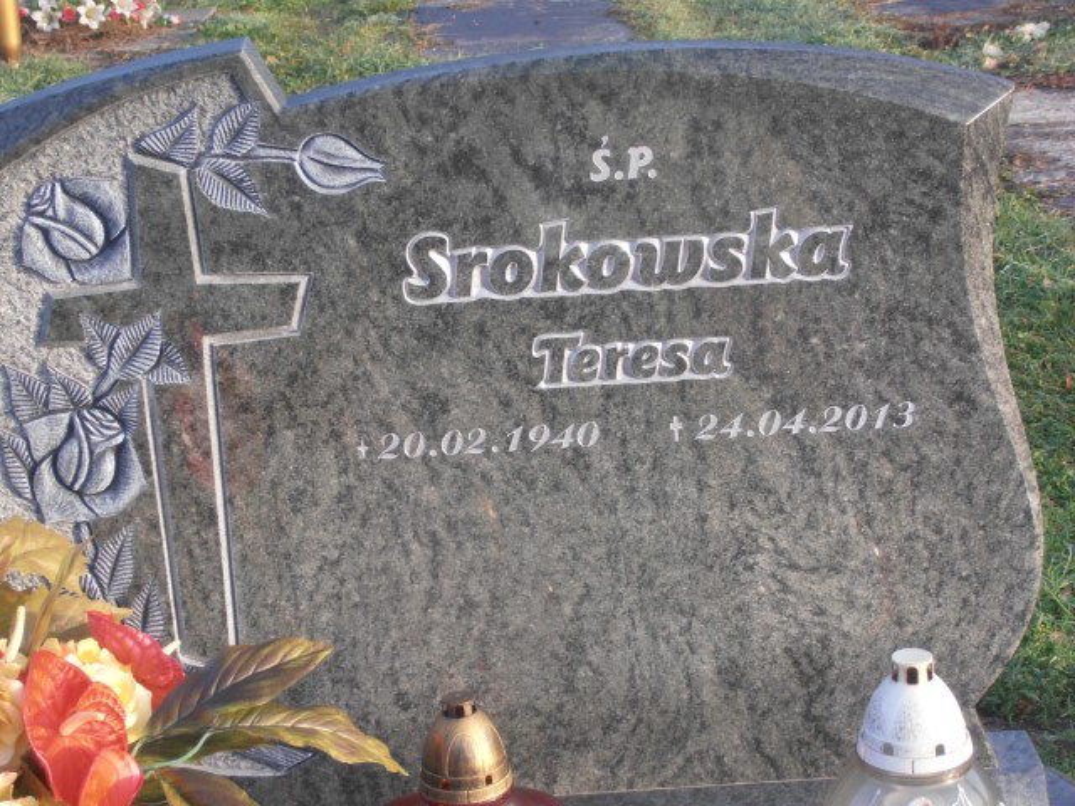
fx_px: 2733
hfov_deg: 22.3
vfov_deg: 16.8
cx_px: 538
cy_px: 403
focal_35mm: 88
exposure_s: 1/60
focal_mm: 15.51
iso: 80
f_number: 5.1
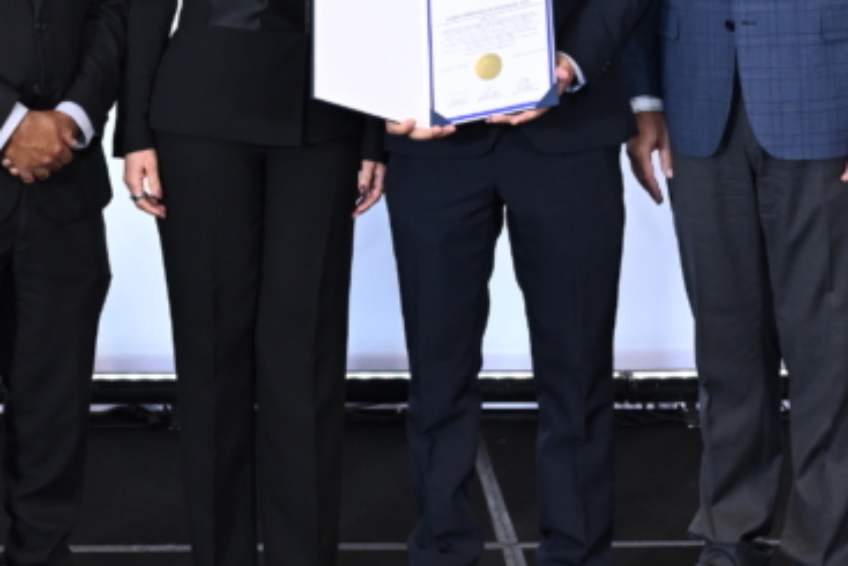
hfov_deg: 21.7
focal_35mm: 93
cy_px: -43
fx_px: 2201
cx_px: 280
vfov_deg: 14.4
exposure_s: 1/200
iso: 1250
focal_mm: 33.5
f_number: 3.5
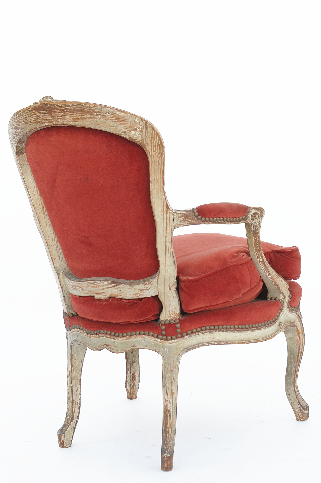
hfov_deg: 30.8
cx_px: 160
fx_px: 583
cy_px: 242
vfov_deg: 45.0
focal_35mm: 44
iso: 500
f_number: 4.5
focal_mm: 29
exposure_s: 1/320
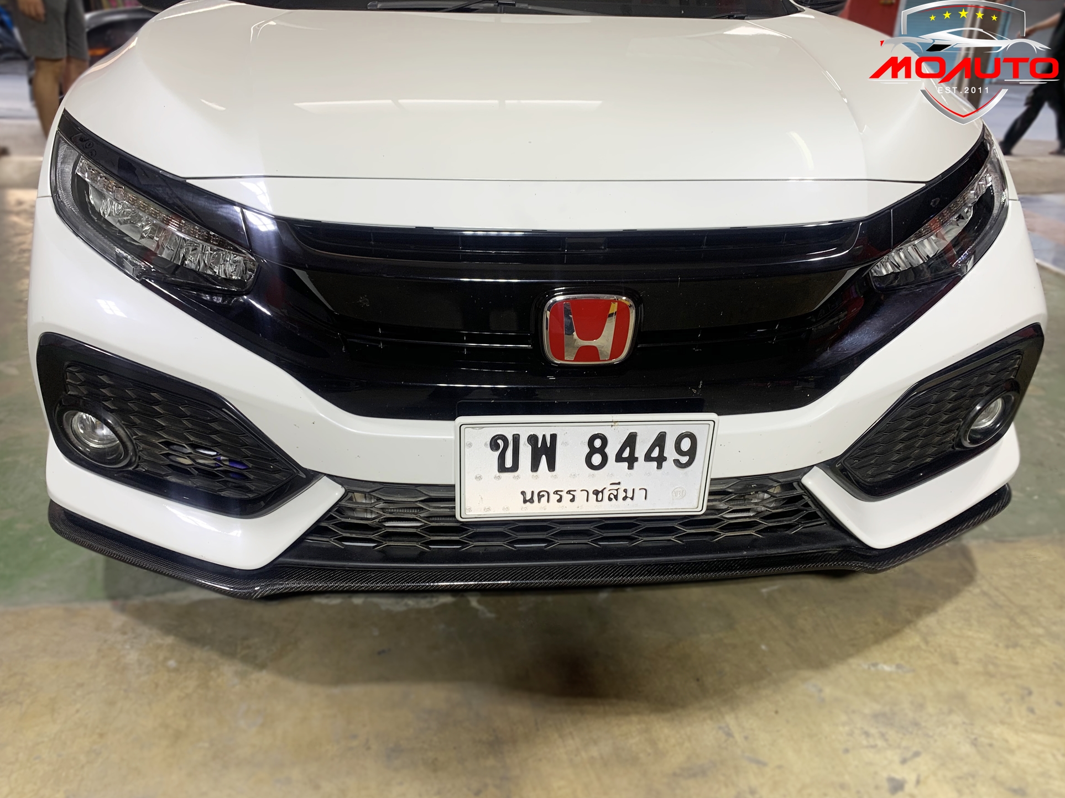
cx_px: 528
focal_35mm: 27
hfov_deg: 65.3
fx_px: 831
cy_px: 392
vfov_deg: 51.3
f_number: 1.8
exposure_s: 1/100
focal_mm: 4.25
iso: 40
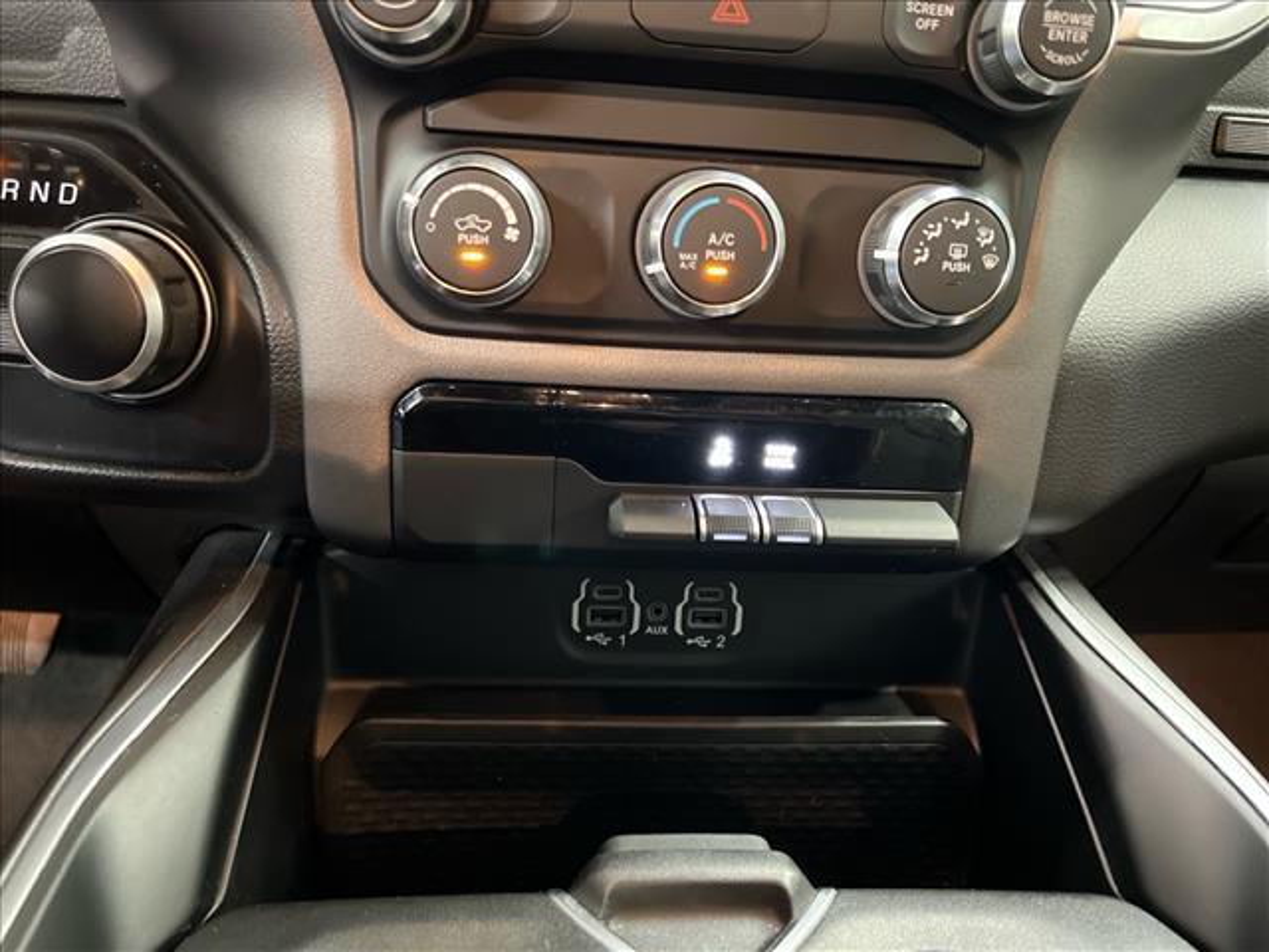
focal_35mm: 26
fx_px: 953
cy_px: 476
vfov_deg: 53.1
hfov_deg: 67.3
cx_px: 634
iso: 1600
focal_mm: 5.7
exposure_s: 1/15
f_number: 1.5
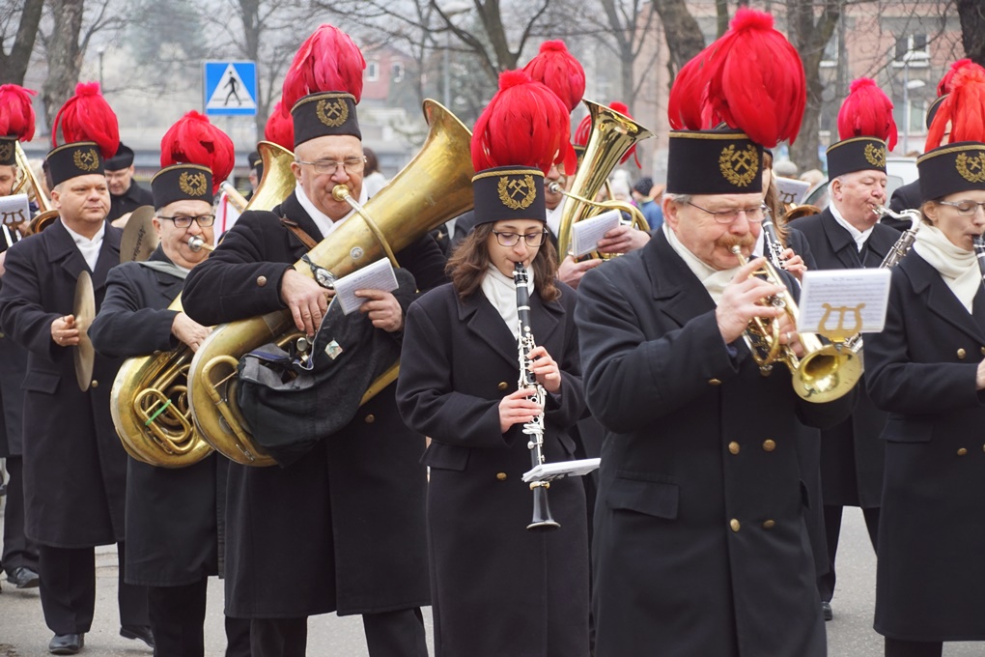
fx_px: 2873
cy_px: 328
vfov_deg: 13.0
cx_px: 492
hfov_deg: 19.5
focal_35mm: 105
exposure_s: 1/160
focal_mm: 70
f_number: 5.6
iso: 400
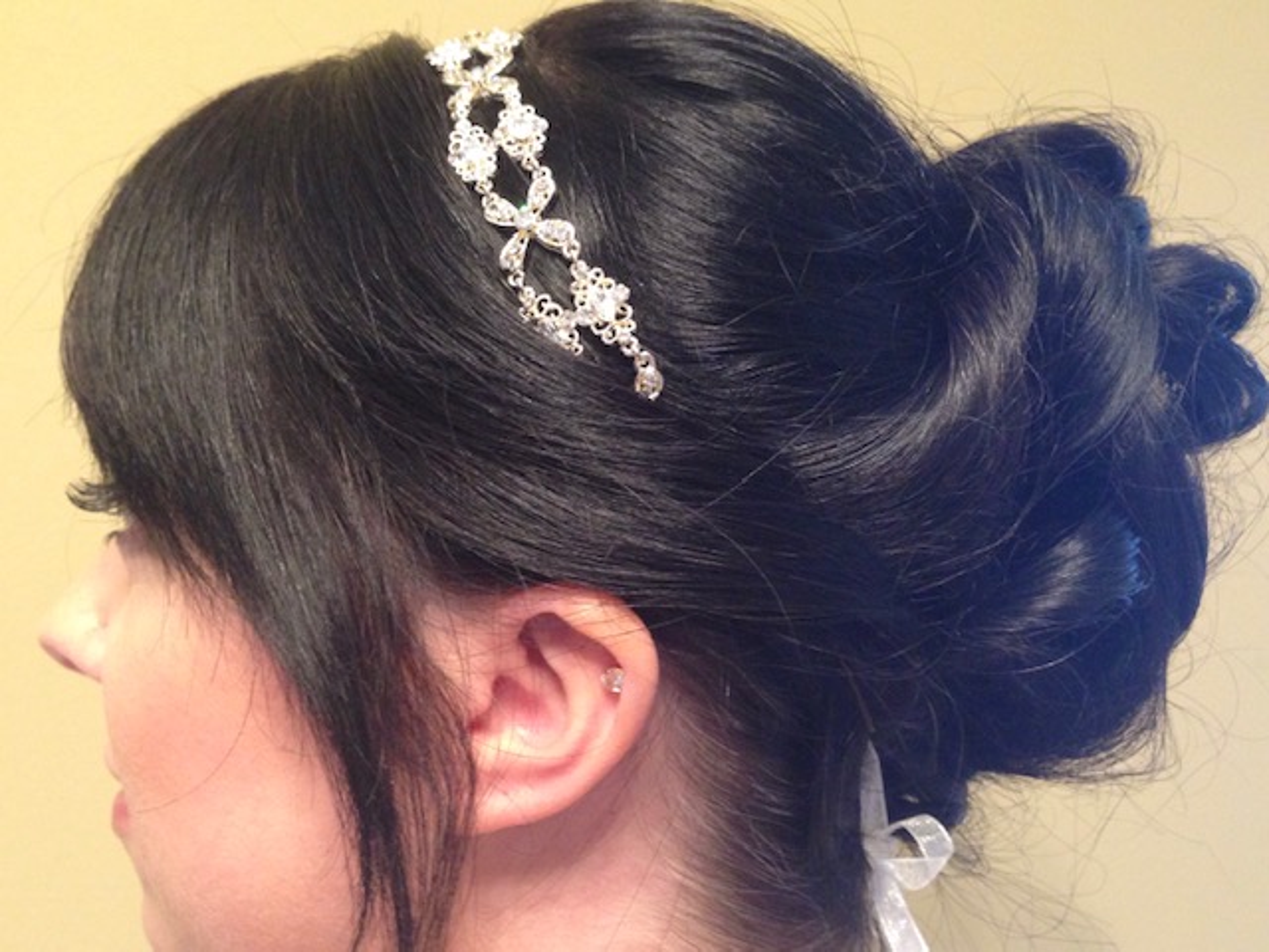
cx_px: 634
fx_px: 1210
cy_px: 476
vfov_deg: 42.9
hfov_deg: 55.4
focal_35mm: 33
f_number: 2.4
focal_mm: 4.12
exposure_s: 1/20
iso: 250
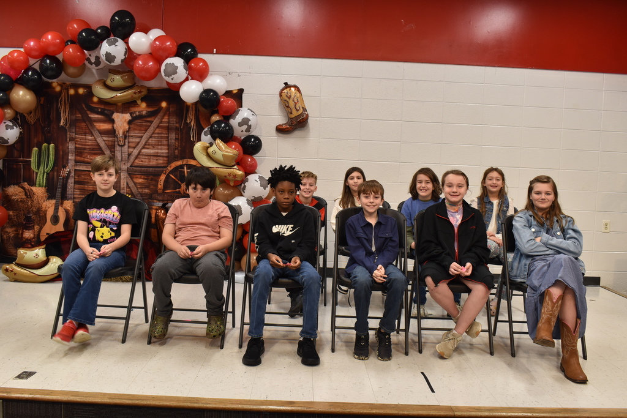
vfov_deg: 38.4
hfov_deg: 55.1
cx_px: 314
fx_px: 601
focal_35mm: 34
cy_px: 209
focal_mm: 23
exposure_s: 1/40
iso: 500
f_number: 7.1
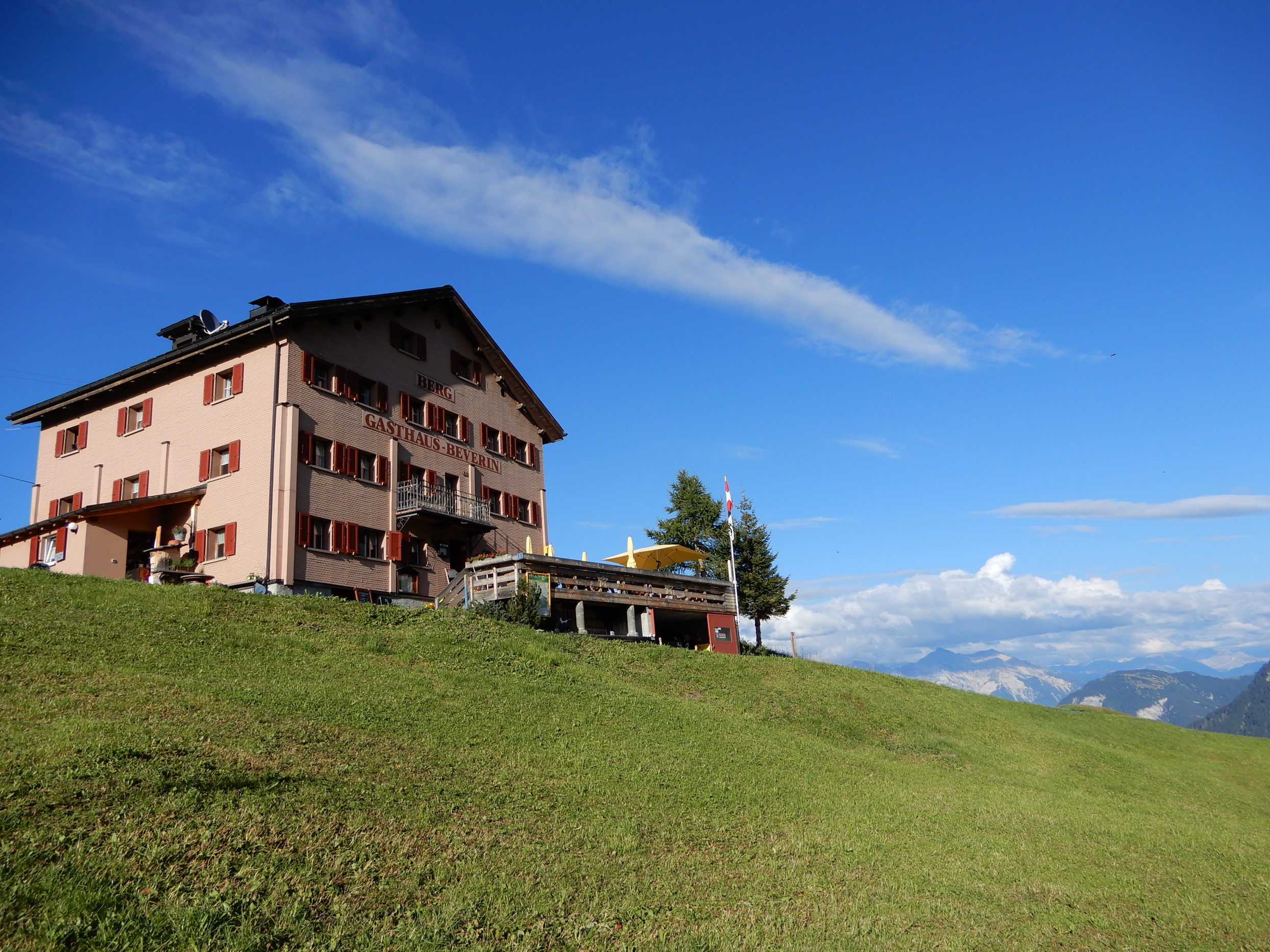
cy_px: 476
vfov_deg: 56.8
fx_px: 881
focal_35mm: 24
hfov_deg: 71.6
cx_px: 635
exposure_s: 1/1000
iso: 80
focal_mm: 4.3
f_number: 3.4
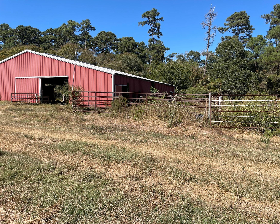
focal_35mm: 28
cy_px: 114
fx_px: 232
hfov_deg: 62.1
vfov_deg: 51.5
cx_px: 153
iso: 32
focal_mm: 4.2
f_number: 1.6
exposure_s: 1/2959
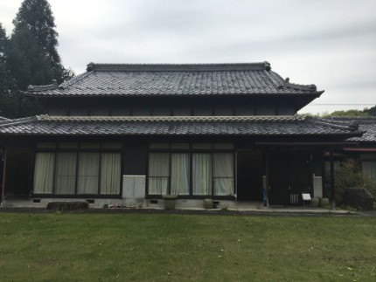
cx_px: 188
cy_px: 141
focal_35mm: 29
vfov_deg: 48.3
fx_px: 315
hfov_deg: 61.6
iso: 25
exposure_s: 1/1282
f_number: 2.2
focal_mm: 4.15
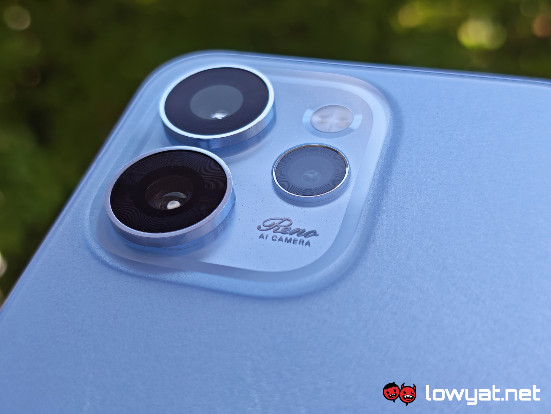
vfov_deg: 31.5
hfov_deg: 41.2
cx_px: 276
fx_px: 732
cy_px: 207
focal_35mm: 46
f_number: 1.6
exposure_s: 1/500
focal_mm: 5.4
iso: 50
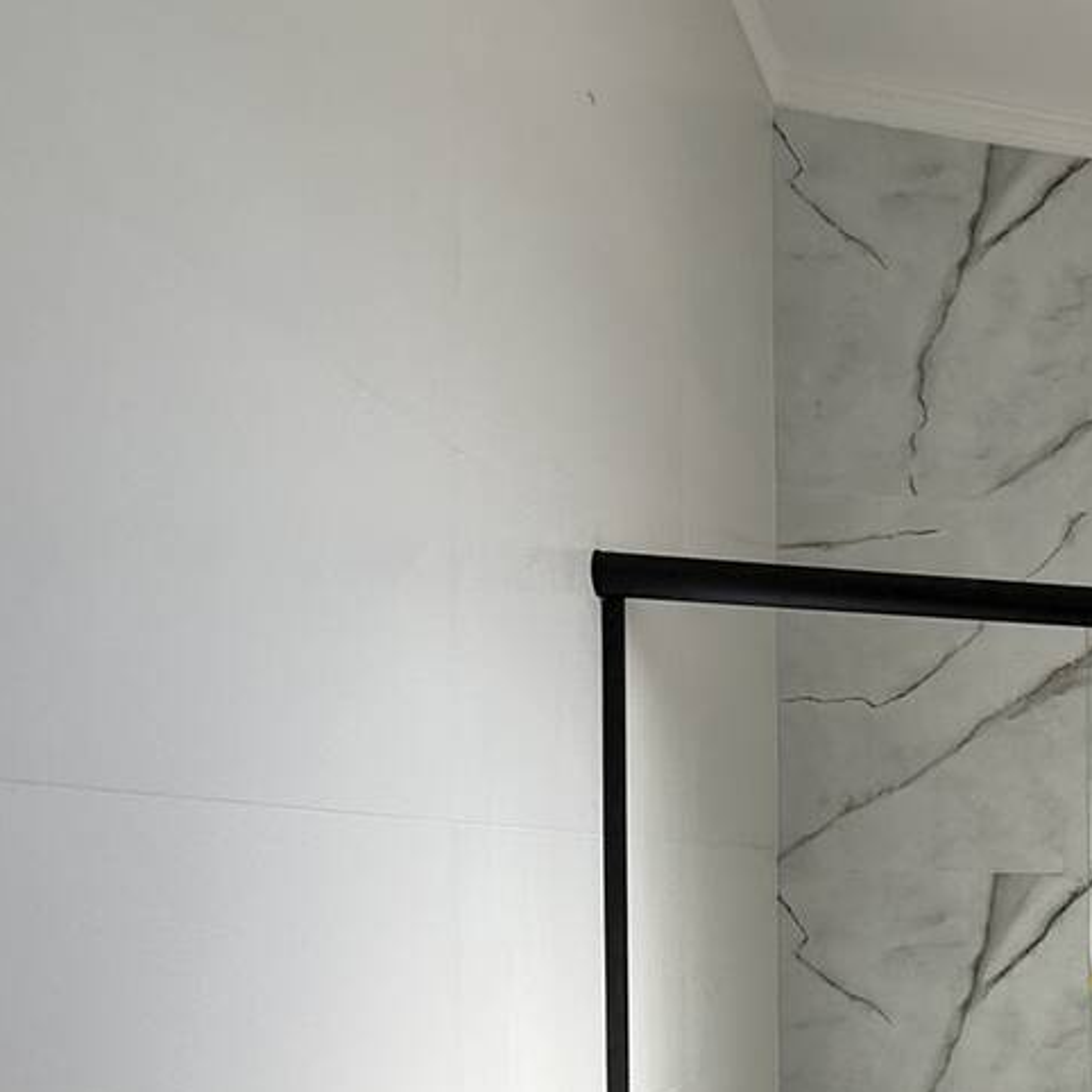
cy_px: 895
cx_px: 1479
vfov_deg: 42.6
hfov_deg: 31.9
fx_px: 1321
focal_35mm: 37
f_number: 2.2
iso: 64
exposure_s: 1/312
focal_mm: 2.22
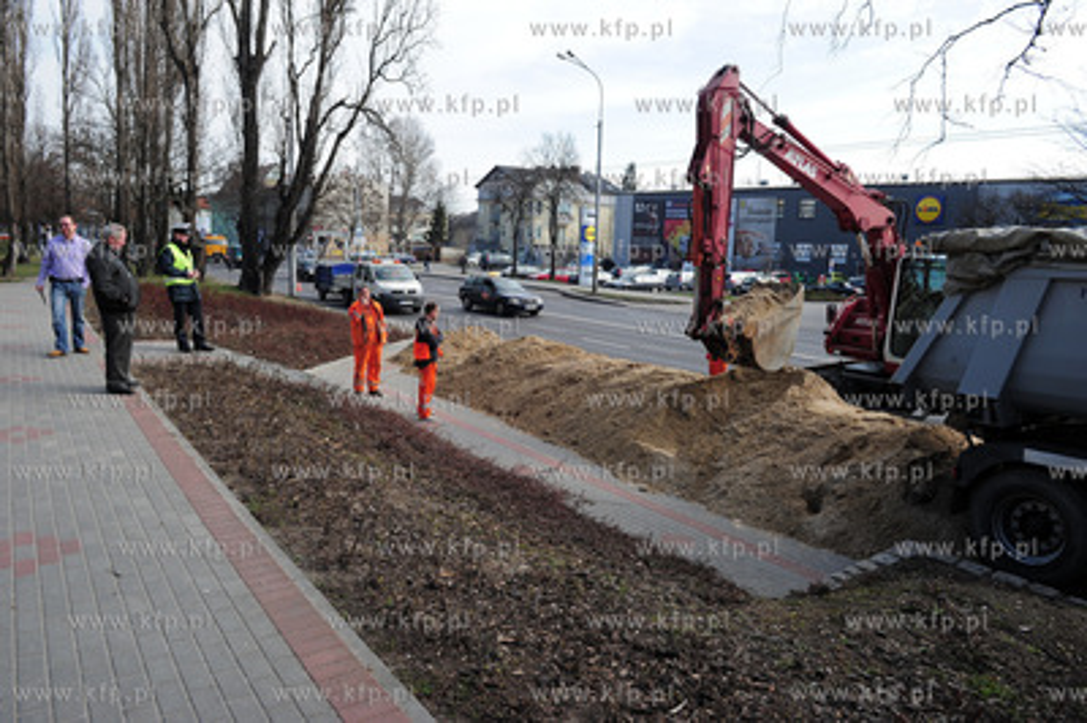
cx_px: 544
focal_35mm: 24
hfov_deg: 73.8
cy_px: 362
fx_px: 724
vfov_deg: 53.1
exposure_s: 1/320
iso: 400
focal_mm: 24
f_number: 9
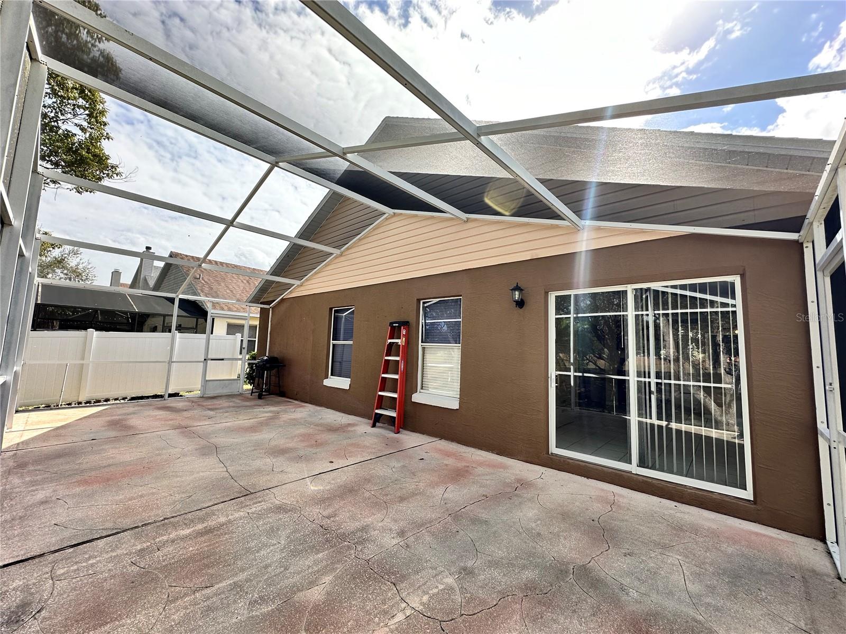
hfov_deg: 102.1
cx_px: 423
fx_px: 342
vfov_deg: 85.7
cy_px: 317
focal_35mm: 14
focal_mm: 2.22
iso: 40
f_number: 2.2
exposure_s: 1/334
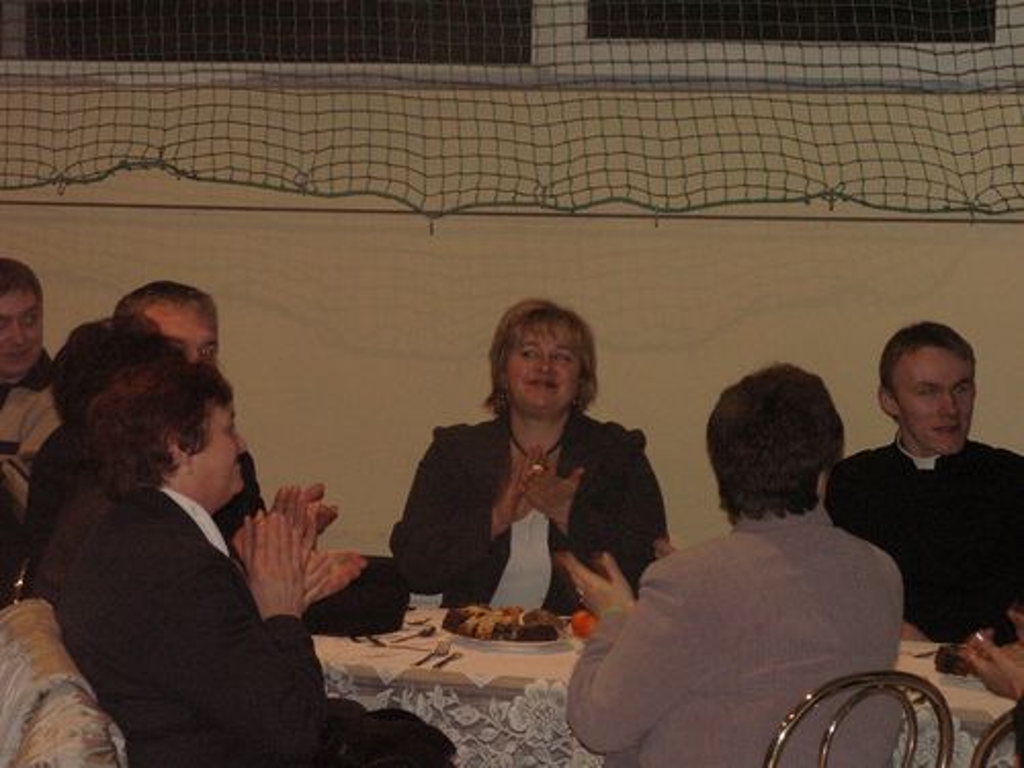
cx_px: 512
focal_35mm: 127
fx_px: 3757
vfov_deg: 11.7
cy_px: 384
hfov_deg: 15.5
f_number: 4
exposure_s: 1/40
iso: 160
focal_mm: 20.77
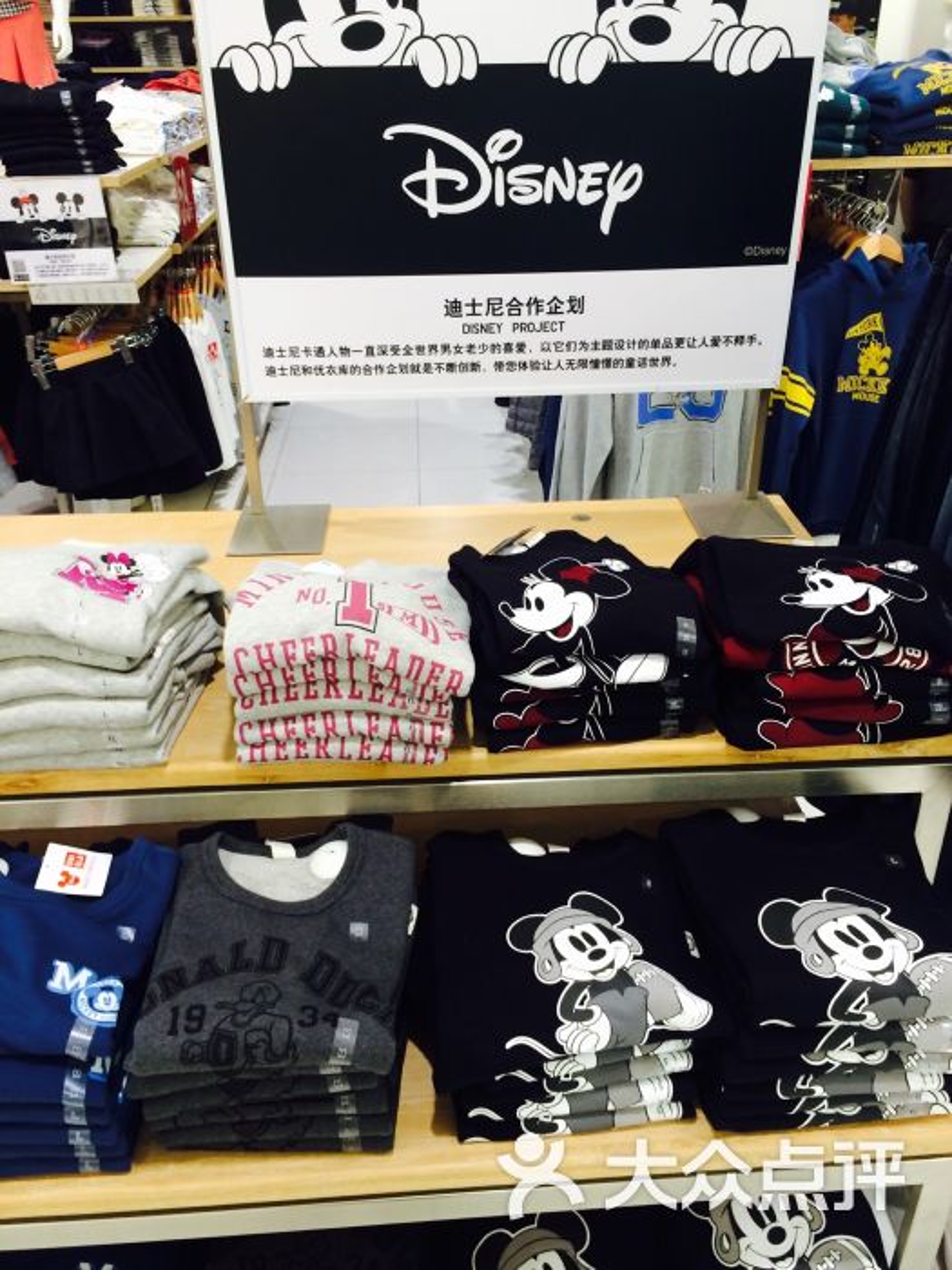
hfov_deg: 48.2
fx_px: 1063
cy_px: 635
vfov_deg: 61.7
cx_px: 476
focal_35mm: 29
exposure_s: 1/30
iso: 40
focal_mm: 4.15
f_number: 2.2
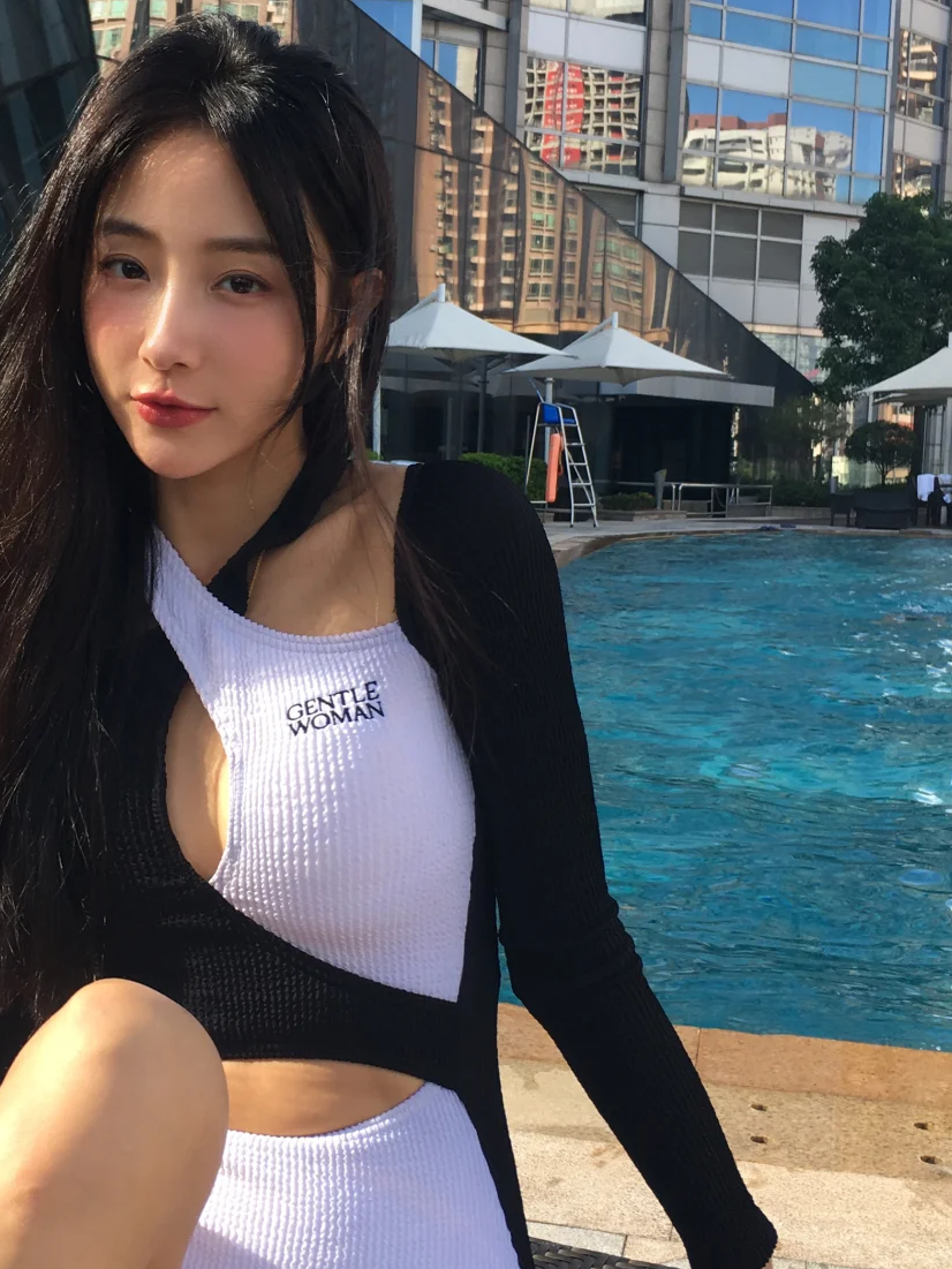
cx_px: 338
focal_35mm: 51
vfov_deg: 37.5
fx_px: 1870
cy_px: 589
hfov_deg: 28.4
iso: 25
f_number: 2.2
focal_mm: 4.15
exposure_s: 1/308
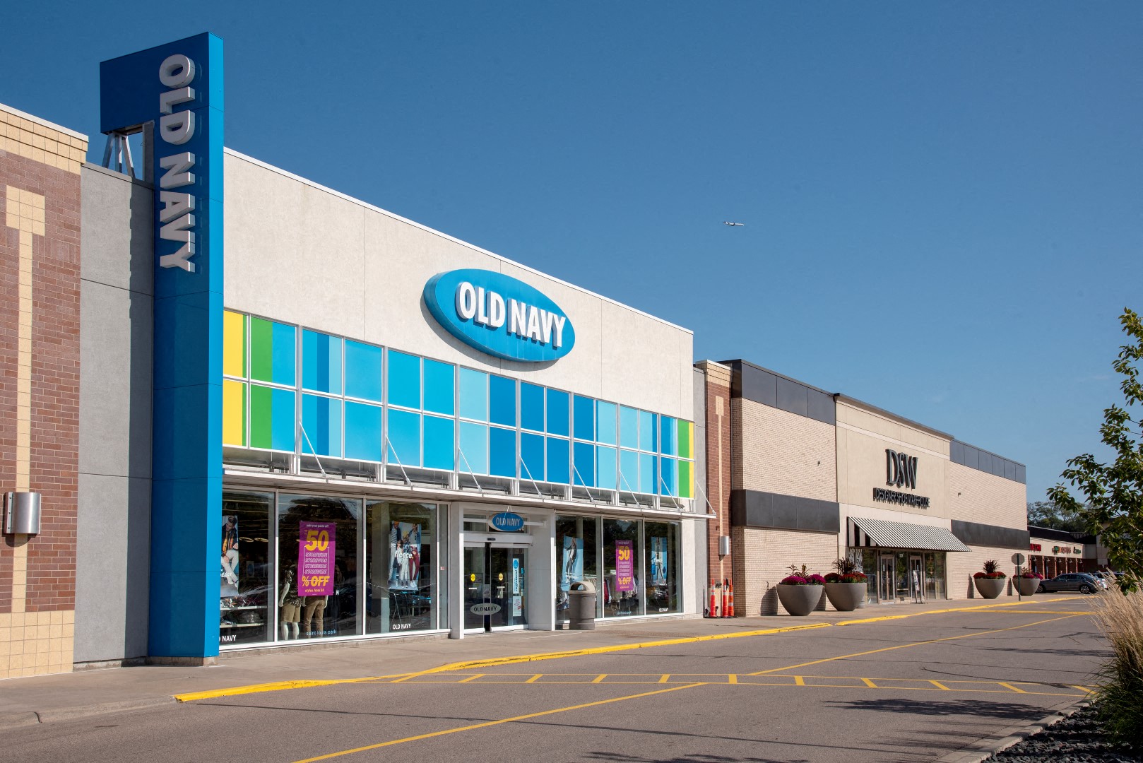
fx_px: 1207
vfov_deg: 35.1
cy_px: 382
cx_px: 572
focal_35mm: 38
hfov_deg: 50.7
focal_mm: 38
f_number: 13
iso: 200
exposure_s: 1/640
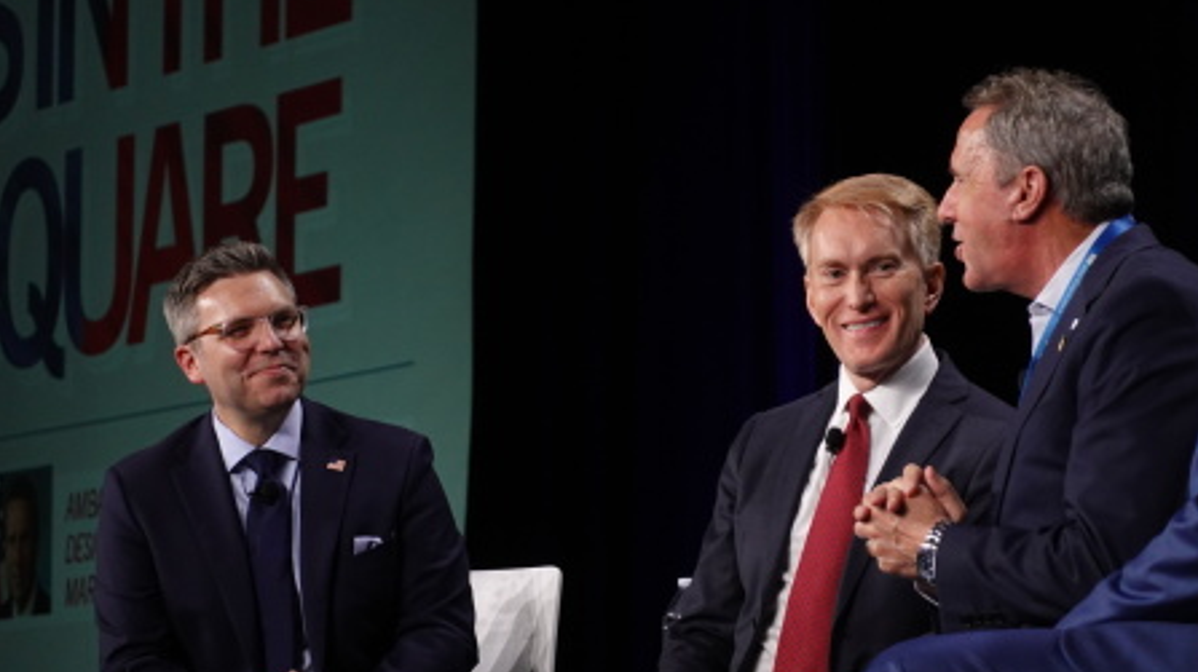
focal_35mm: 211
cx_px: 598
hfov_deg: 10.2
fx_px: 6700
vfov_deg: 5.7
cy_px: 380
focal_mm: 72
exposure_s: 1/100
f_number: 4.5
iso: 800
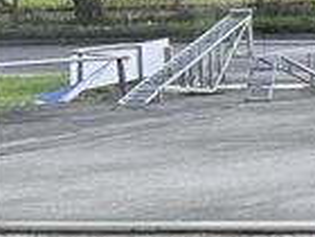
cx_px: 922
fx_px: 1602
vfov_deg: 8.4
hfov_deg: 9.2
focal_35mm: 176
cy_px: -16
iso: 80
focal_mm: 6.86
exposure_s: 1/555
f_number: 1.78
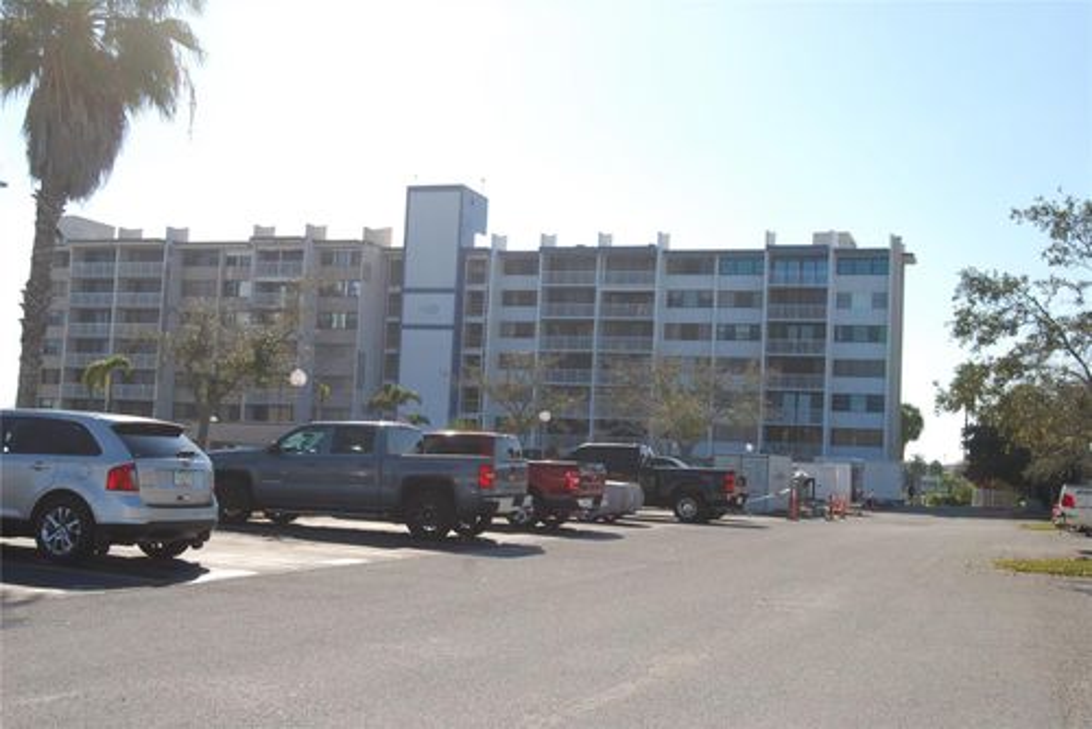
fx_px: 1366
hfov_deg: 43.6
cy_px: 364
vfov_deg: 29.9
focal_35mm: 45
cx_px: 546
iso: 100
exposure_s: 1/200
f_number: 9
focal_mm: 30
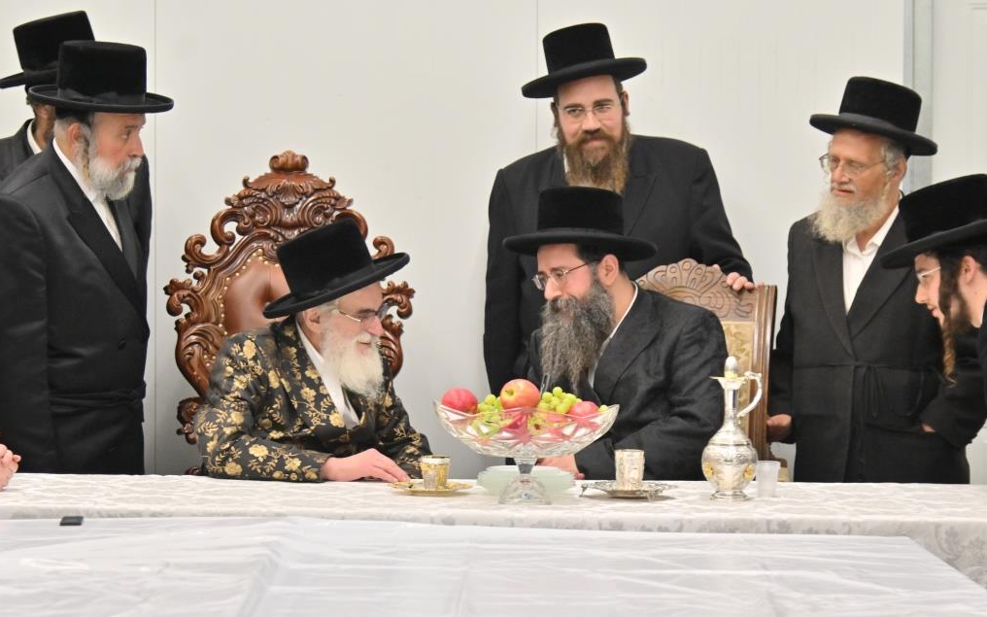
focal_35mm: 115
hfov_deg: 18.1
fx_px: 3093
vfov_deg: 11.4
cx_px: 492
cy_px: 300
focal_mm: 75
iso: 1250
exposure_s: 1/200
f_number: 4
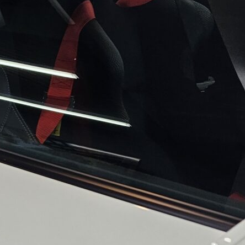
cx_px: -211
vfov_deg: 19.6
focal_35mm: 88
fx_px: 705
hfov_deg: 16.2
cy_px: 173
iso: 64
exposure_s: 1/100
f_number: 1.7
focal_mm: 6.3
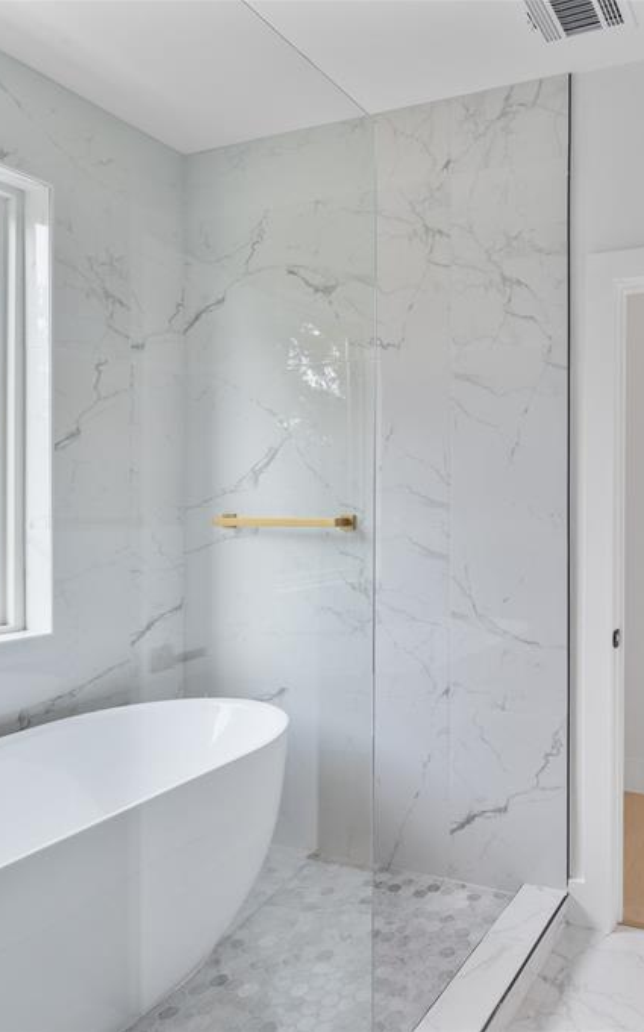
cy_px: 516
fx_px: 647
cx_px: 564
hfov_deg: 48.2
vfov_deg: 77.2
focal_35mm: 23
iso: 400
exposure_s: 1/10
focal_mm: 15
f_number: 8
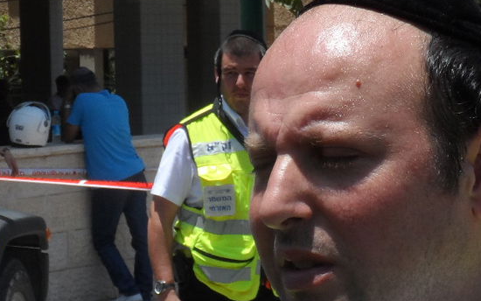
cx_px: 325
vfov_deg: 9.1
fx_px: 1875
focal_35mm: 143
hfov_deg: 14.6
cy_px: 264
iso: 80
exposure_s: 1/500
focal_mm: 8.7
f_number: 5.6
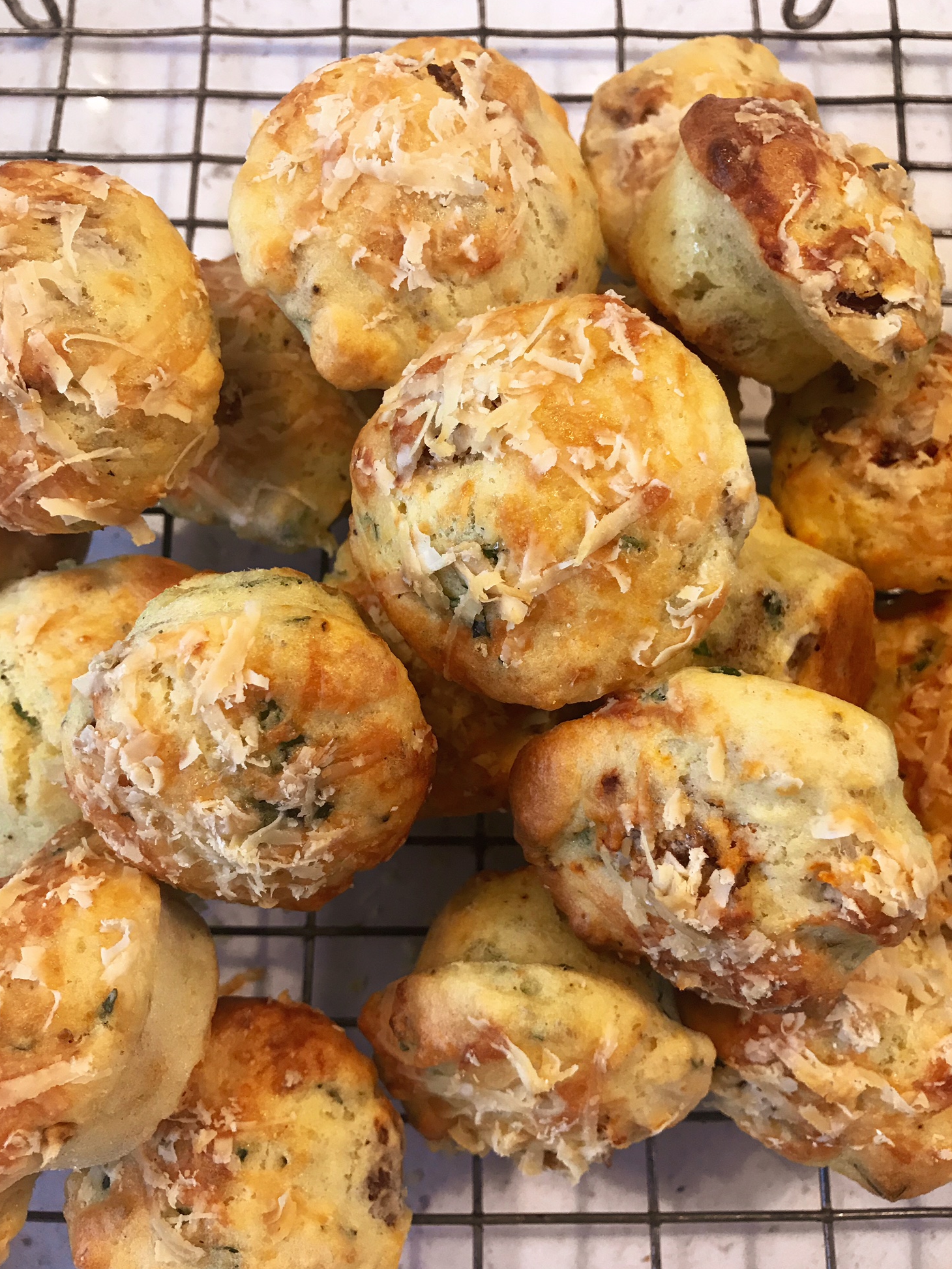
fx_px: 1063
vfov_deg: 61.7
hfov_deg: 48.2
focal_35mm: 29
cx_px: 486
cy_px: 638
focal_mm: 3.99
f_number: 1.8
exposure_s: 1/17
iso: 40
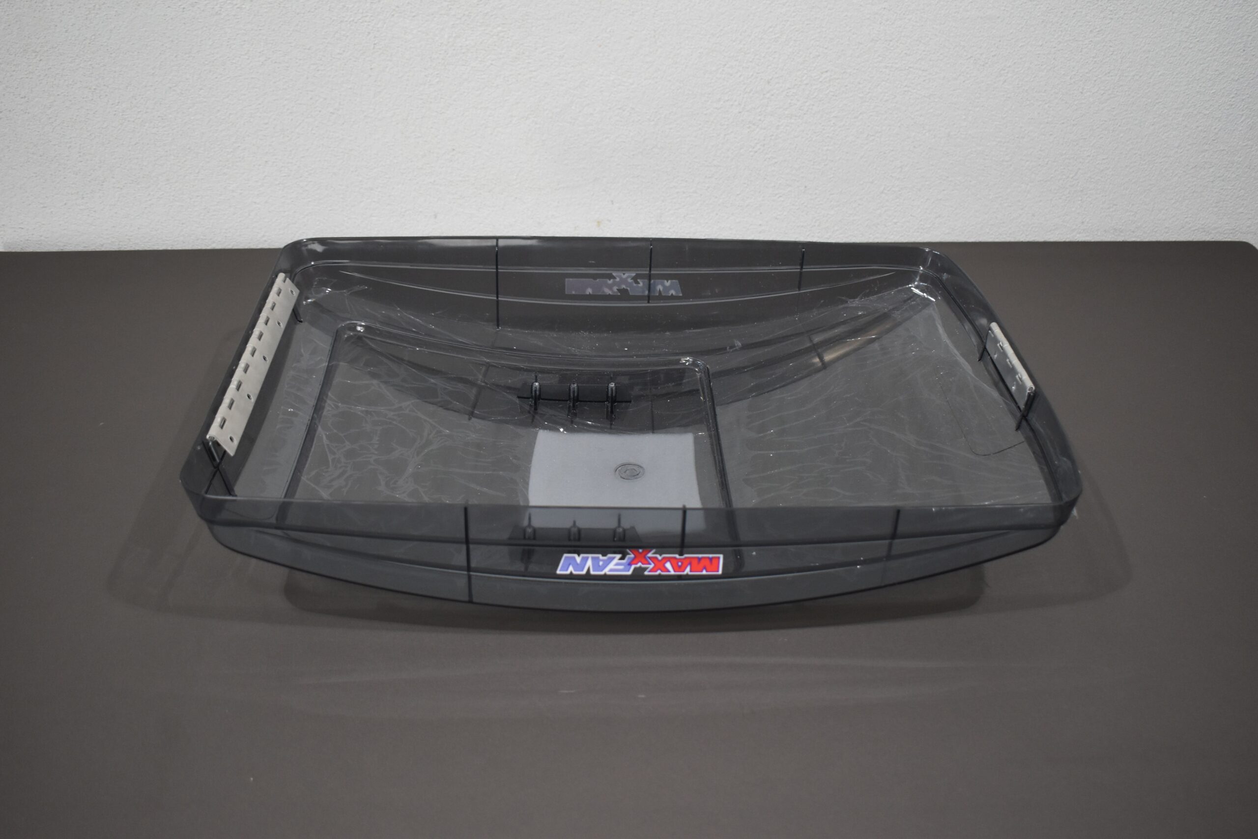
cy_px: 420
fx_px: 1310
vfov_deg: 35.5
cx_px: 629
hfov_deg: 51.3
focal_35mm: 38
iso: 800
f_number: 4
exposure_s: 1/250
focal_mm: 25
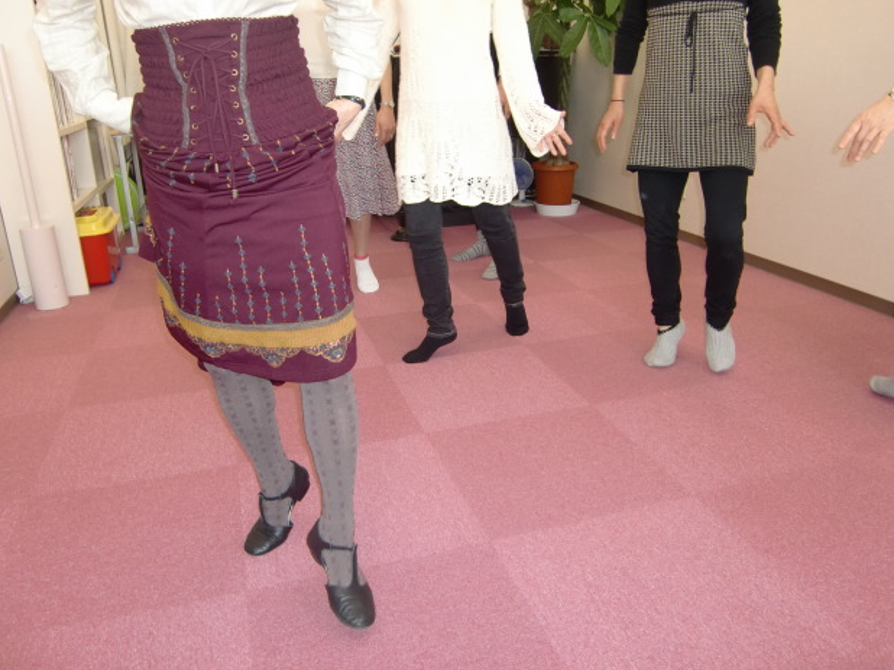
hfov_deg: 61.7
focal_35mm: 29
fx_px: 749
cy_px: 326
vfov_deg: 48.2
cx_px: 435
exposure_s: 1/60
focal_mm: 4.9
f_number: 2.6
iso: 125
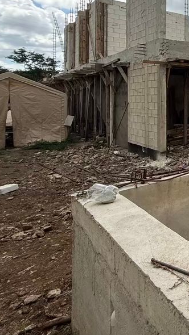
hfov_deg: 22.8
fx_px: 276
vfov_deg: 59.6
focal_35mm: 31
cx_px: 333
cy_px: 88
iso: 64
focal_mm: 2.22
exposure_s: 1/1001
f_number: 2.2
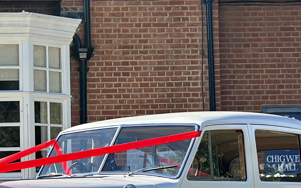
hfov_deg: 14.5
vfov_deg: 9.1
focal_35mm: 144
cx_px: 121
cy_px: 143
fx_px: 1181
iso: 100
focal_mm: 6.86
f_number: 1.78
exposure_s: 1/2597
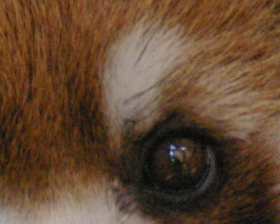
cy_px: 302
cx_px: 86
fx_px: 18087
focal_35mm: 2181
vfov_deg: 0.7
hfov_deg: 0.9
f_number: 6.3
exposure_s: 1/125
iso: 1600
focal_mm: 200
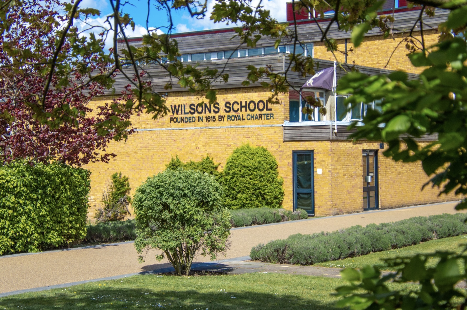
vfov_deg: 22.6
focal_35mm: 60
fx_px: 778
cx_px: 234
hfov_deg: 33.4
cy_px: 155
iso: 360
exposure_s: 1/4000
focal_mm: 40
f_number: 4
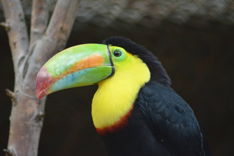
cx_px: 117
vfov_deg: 3.2
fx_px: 2827
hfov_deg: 4.7
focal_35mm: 435
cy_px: 76
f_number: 5.3
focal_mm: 280
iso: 2000
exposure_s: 1/500
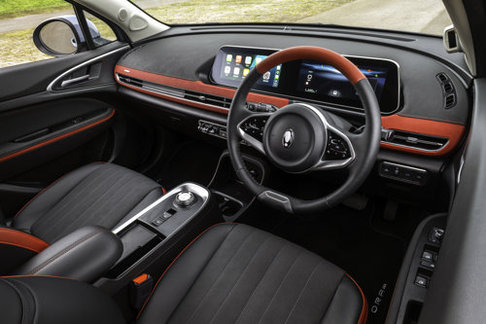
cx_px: 243
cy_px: 162
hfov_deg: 78.6
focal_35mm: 22
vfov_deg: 57.2
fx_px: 297
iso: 50
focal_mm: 22
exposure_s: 4
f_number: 13
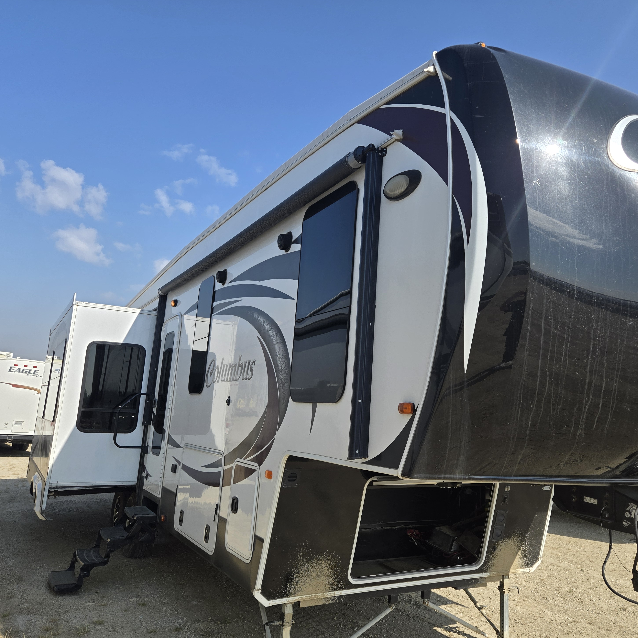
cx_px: 394
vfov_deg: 57.3
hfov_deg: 56.7
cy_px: 313
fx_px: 584
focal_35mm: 28
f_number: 1.8
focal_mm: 5.4
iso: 40
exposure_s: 1/2921
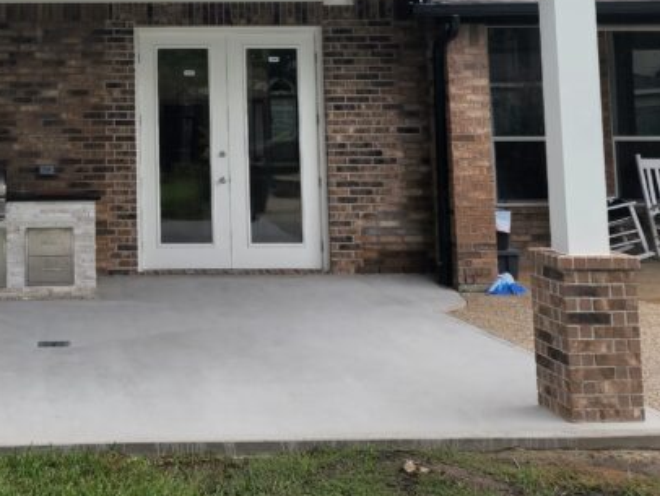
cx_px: 68
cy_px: 28
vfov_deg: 24.4
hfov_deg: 31.7
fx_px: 1107
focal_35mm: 58
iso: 12
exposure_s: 1/449
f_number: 1.8
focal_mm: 6.4
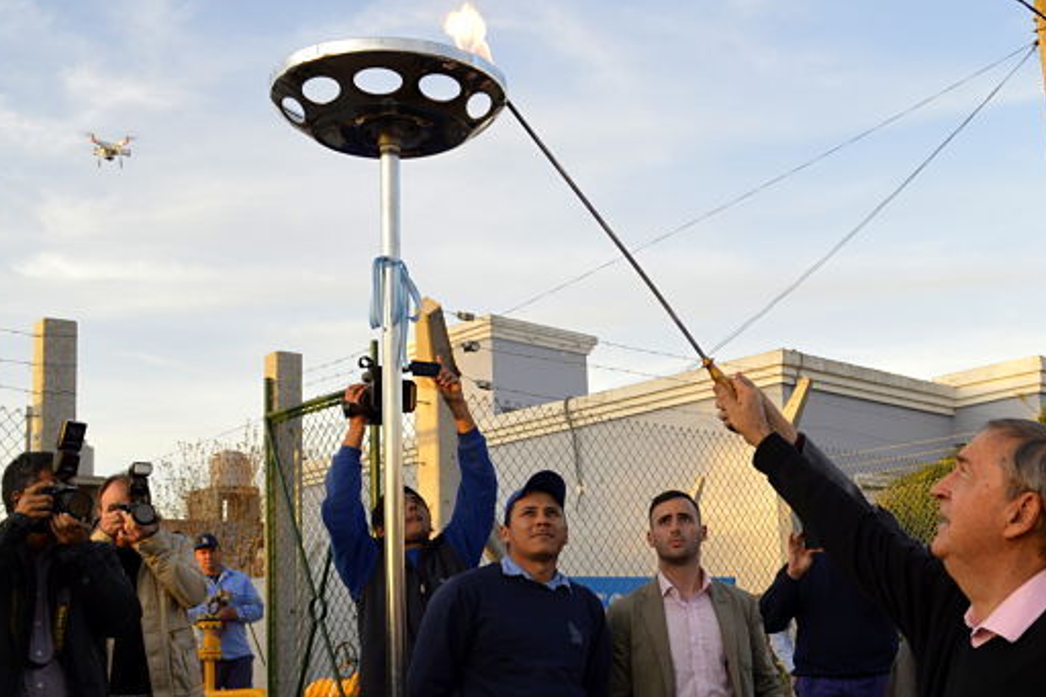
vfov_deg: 32.5
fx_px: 1191
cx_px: 658
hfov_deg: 47.0
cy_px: 407
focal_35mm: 41
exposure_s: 1/125
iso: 220
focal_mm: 20
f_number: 5.6
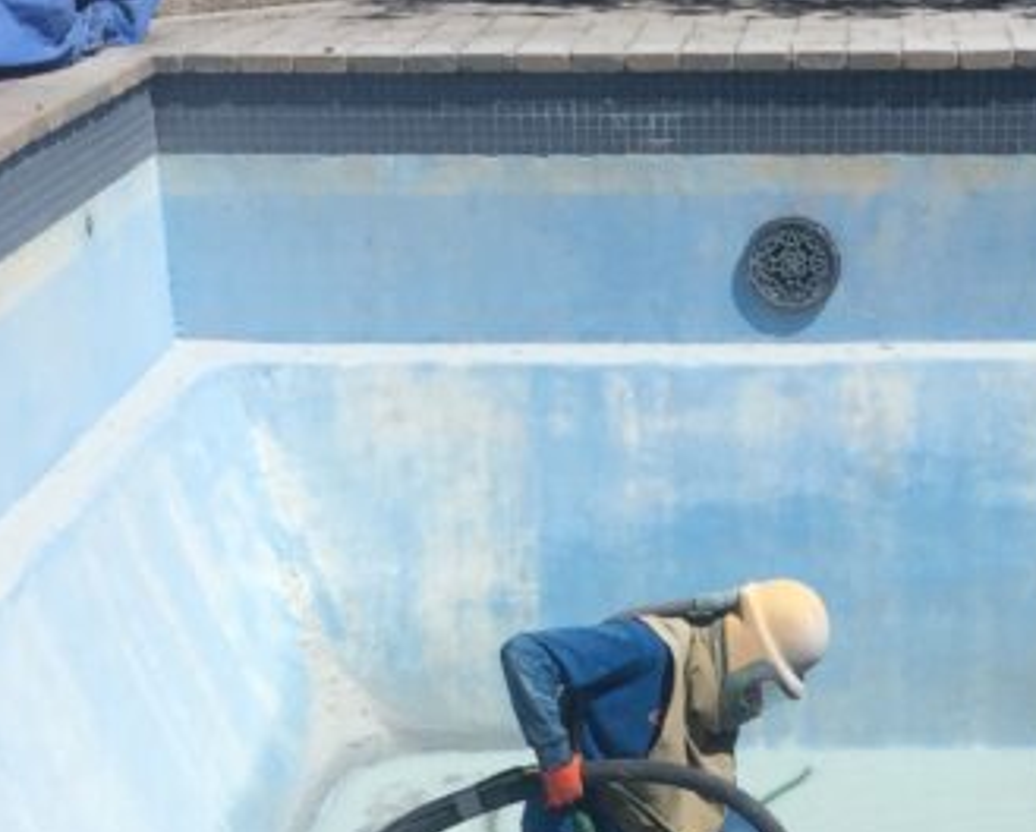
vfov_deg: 17.2
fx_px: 2701
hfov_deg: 21.5
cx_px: 775
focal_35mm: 88
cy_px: 800
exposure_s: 1/4405
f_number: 2.2
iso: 32
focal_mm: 4.15
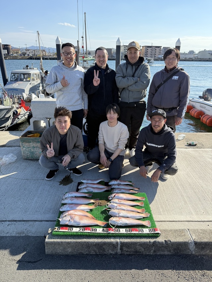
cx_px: 106
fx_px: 196
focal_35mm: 24
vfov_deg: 71.6
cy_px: 141
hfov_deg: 56.8
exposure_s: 1/3279
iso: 100
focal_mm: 6.76
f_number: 1.78
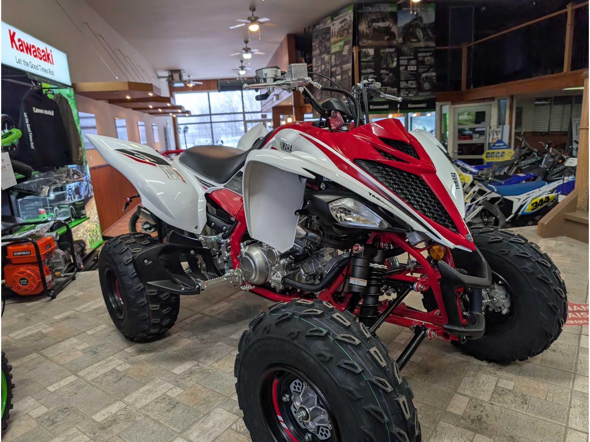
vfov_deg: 56.8
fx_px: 409
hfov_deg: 71.6
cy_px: 221
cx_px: 295
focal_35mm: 24
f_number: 1.68
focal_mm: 6.9
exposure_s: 1/24
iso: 25
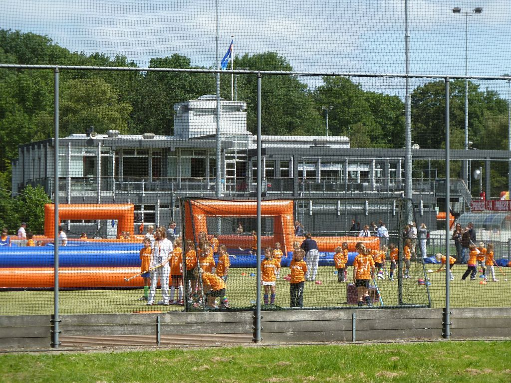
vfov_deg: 10.8
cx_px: 256
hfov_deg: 14.4
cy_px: 192
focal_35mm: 137
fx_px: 2022
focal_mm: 22.5
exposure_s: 1/400
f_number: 4.5
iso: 80
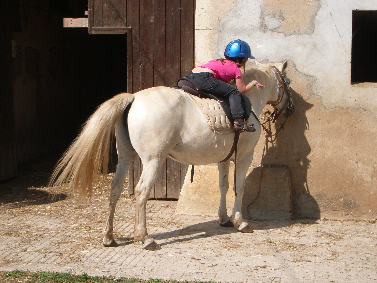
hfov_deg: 26.3
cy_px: 142
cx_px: 188
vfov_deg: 19.9
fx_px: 806
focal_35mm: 74
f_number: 6.2
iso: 80
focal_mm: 12.2
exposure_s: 1/320
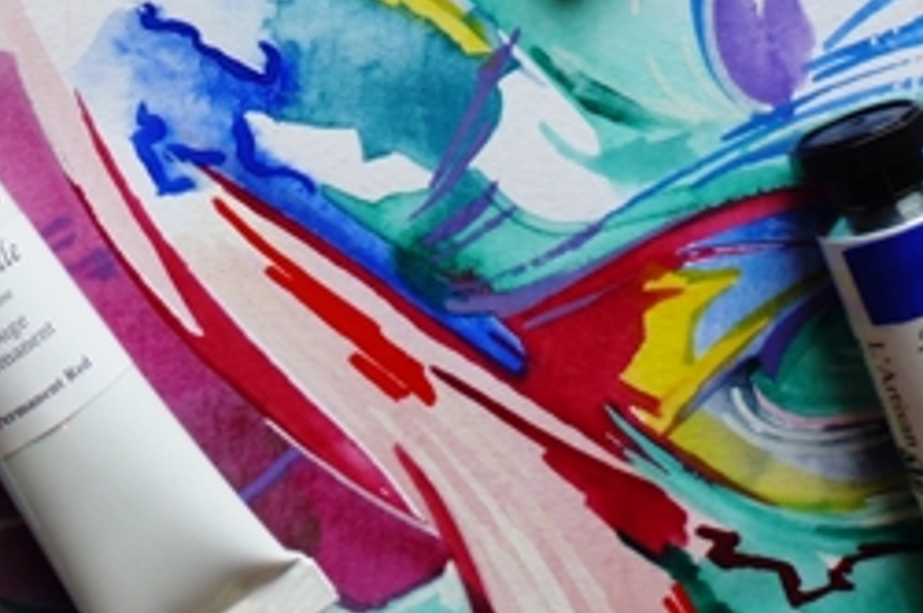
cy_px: 74
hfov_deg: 32.7
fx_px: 1536
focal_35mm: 60
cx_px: 210
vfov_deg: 22.1
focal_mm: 4.3
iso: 100
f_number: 3.3
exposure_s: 1/80
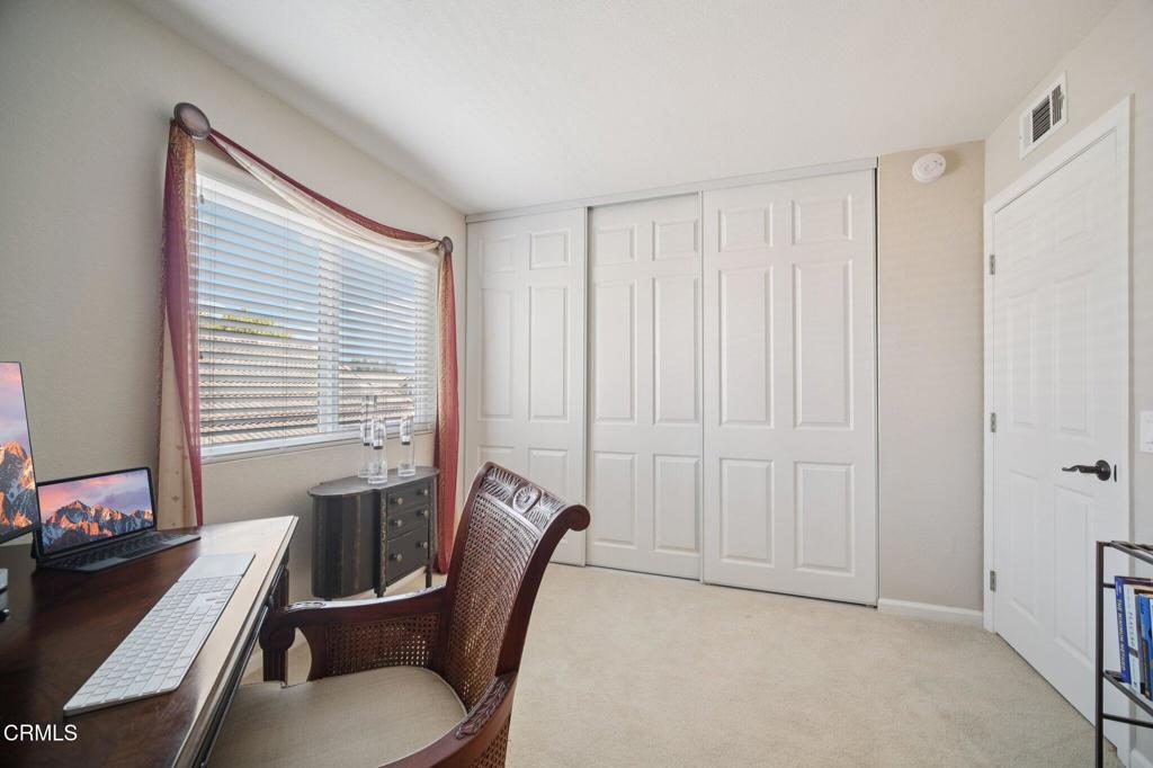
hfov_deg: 104.3
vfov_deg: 81.2
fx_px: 448
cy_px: 384
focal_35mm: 14
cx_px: 576
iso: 250
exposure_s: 1/15
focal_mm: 9
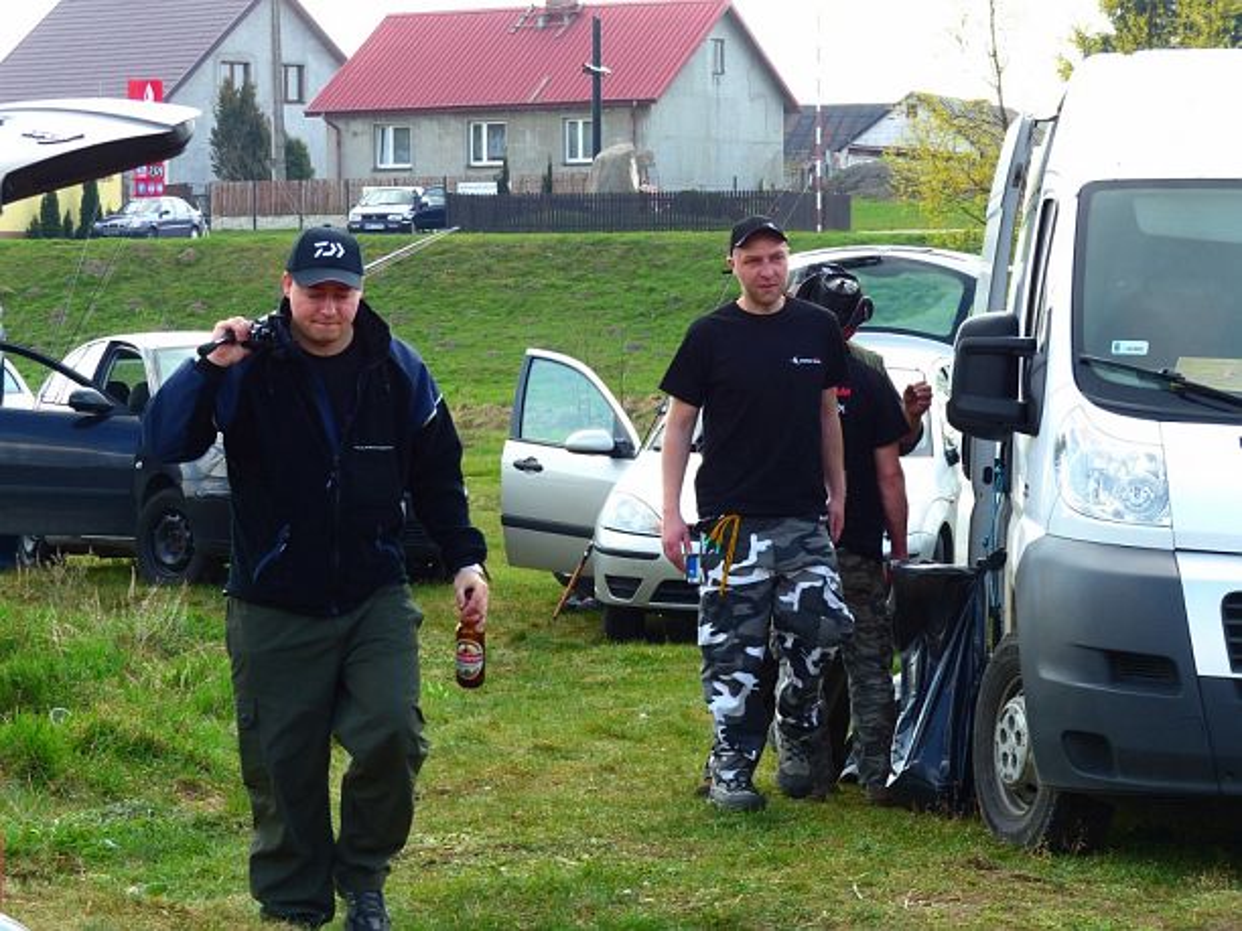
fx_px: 4951
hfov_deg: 14.3
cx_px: 621
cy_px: 466
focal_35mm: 138
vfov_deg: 10.7
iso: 100
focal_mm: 24.8
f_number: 4
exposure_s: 1/125
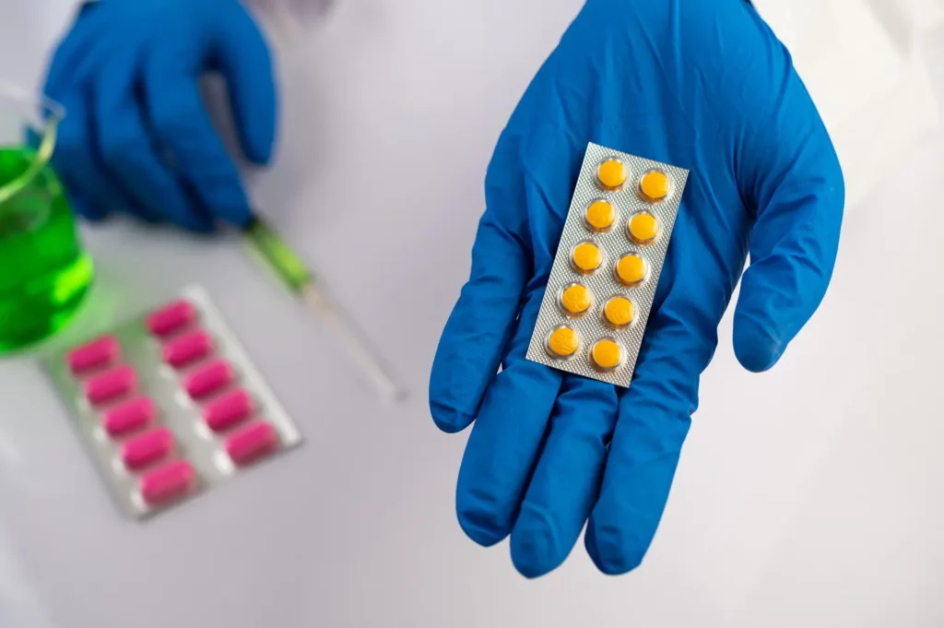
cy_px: 314
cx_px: 472
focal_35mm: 60
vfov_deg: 22.6
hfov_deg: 33.4
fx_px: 1572
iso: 100
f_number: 5
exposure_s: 1/125
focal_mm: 60
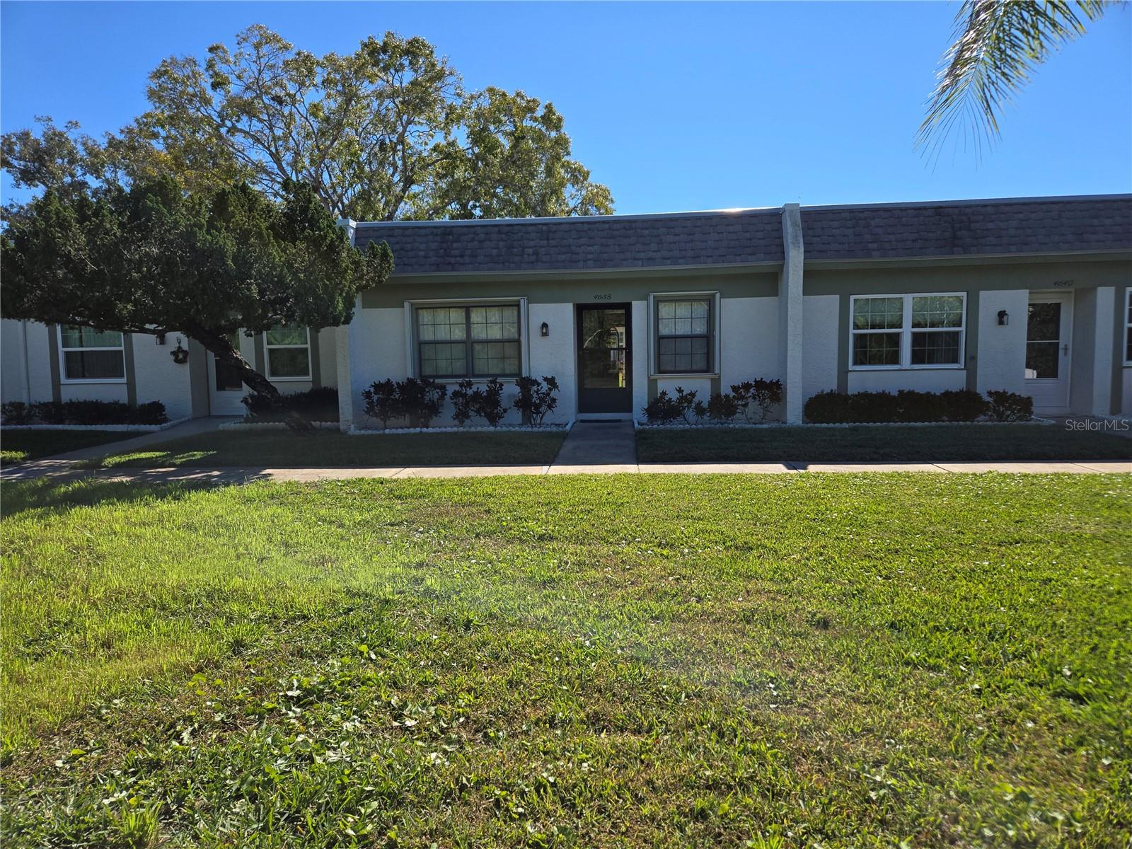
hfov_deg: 73.9
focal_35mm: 23
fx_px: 752
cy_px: 424
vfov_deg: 58.9
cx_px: 566
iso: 25
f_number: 1.8
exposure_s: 1/1654
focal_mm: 5.4
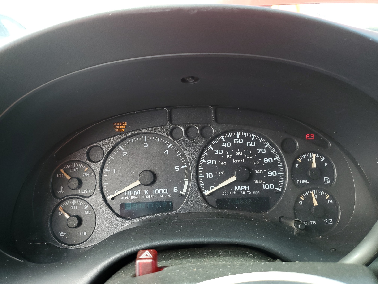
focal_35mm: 26
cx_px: 189
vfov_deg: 53.1
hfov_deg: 67.3
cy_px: 142
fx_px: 284
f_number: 1.5
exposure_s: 1/120
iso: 59
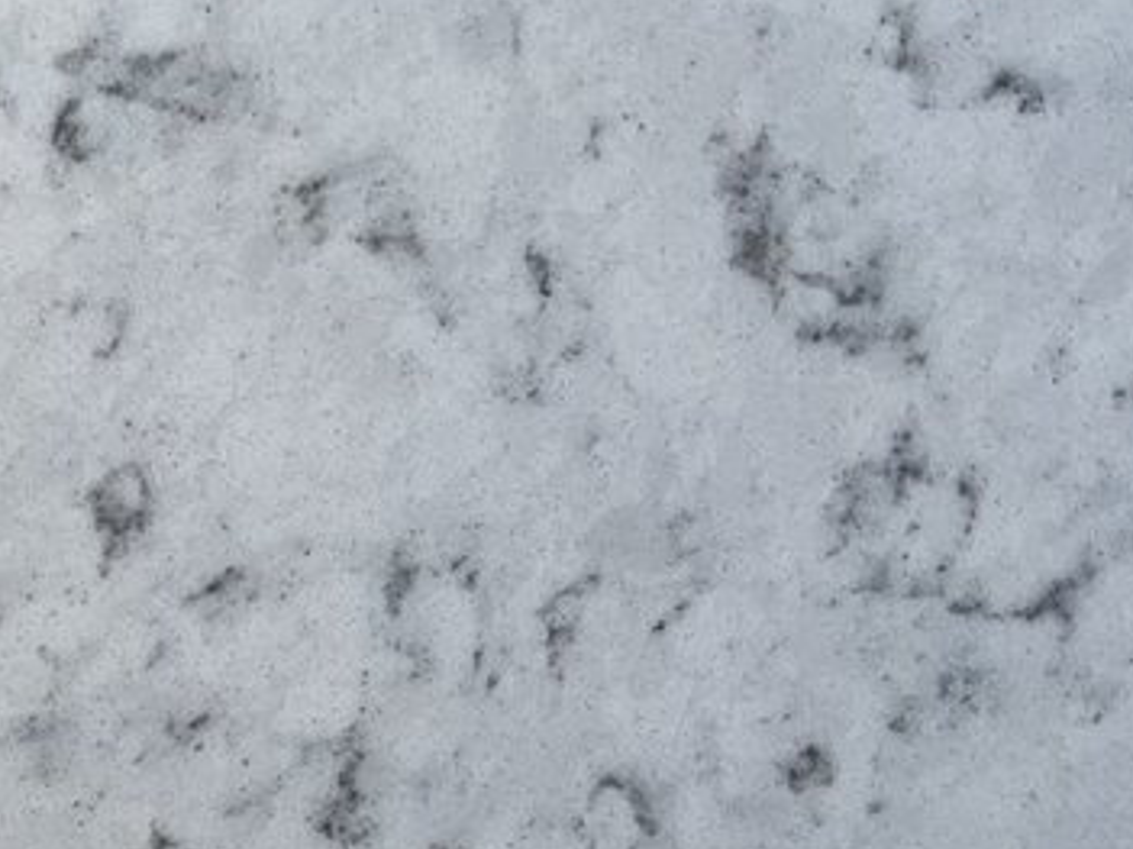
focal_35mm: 89
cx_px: -626
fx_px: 2912
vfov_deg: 15.1
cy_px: 1362
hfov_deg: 19.0
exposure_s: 1/120
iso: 64
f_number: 1.5
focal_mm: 5.7
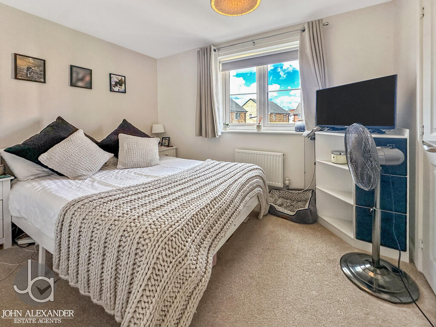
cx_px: 218
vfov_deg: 85.7
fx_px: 176
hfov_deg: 102.1
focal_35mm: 14
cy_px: 164
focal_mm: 2.22
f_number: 2.2
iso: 200
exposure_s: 1/100
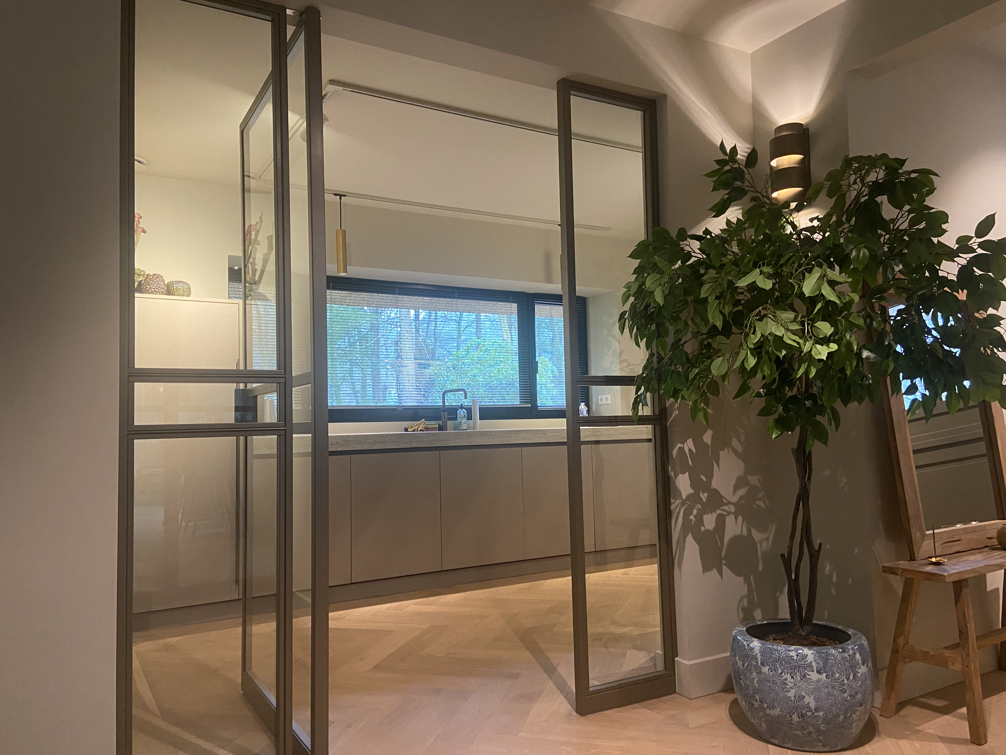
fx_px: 756
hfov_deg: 67.3
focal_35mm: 26
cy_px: 378
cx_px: 503
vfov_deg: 53.1
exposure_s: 1/33
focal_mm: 4.25
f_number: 1.8
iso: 400
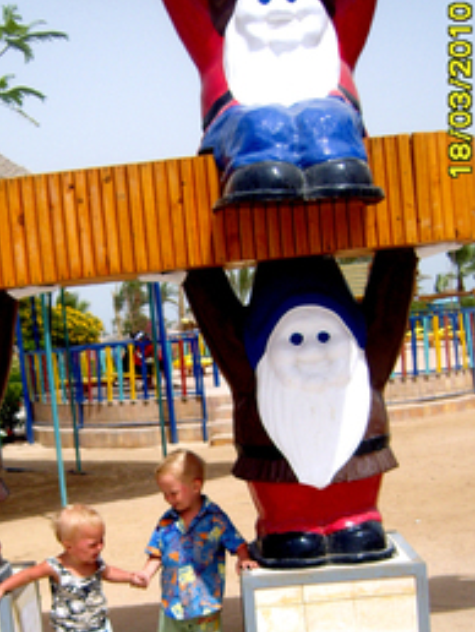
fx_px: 1114
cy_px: 456
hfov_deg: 23.9
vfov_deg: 31.2
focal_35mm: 61
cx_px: 132
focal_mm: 7.4
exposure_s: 1/350
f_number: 7.1
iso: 80
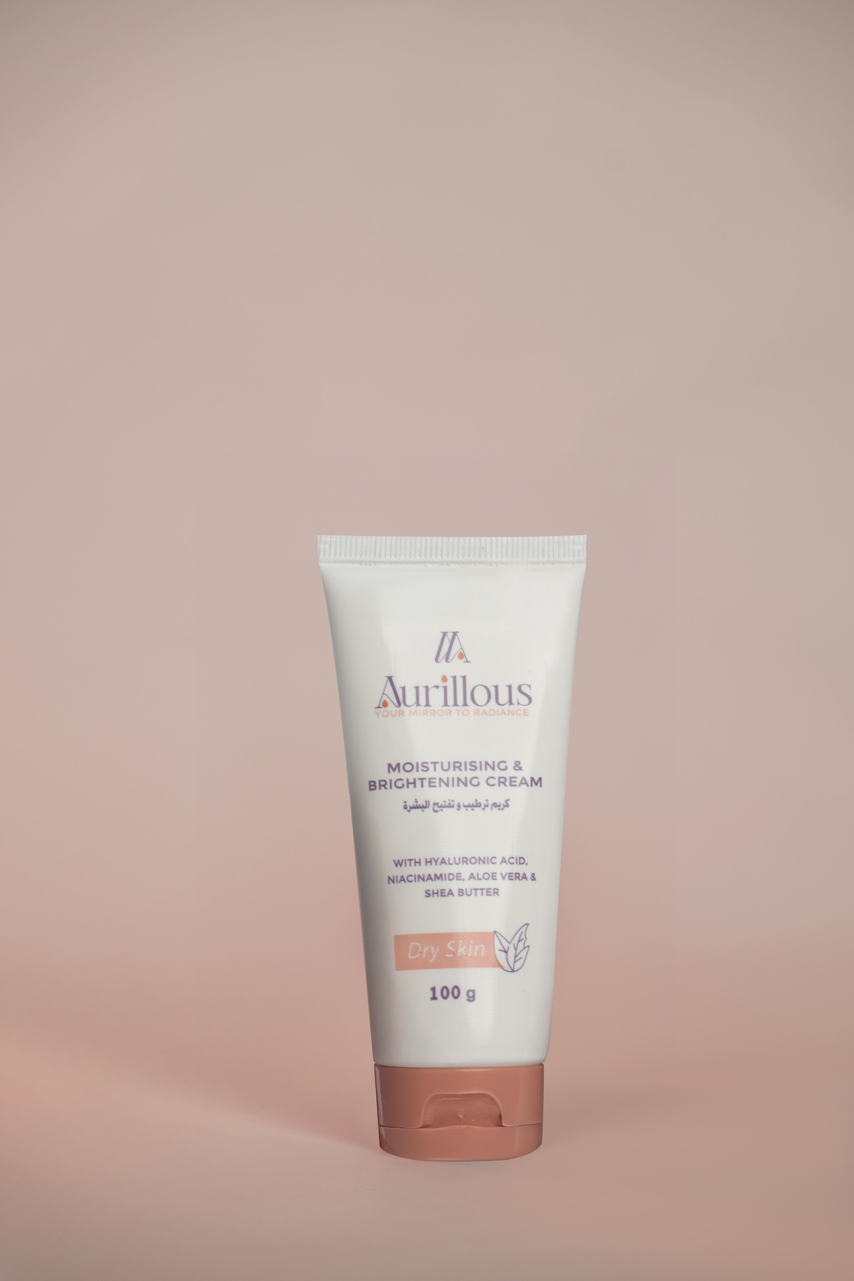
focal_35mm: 85
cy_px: 640
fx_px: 3024
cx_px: 427
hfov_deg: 16.1
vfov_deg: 23.9
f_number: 5
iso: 320
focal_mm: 85
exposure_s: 1/200
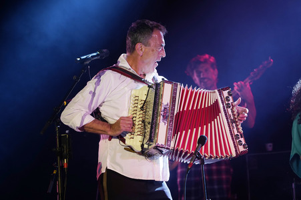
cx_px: 150
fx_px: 2181
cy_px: 100
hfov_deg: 7.9
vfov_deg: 5.3
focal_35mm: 261
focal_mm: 261
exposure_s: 1/200
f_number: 5.6
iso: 1600
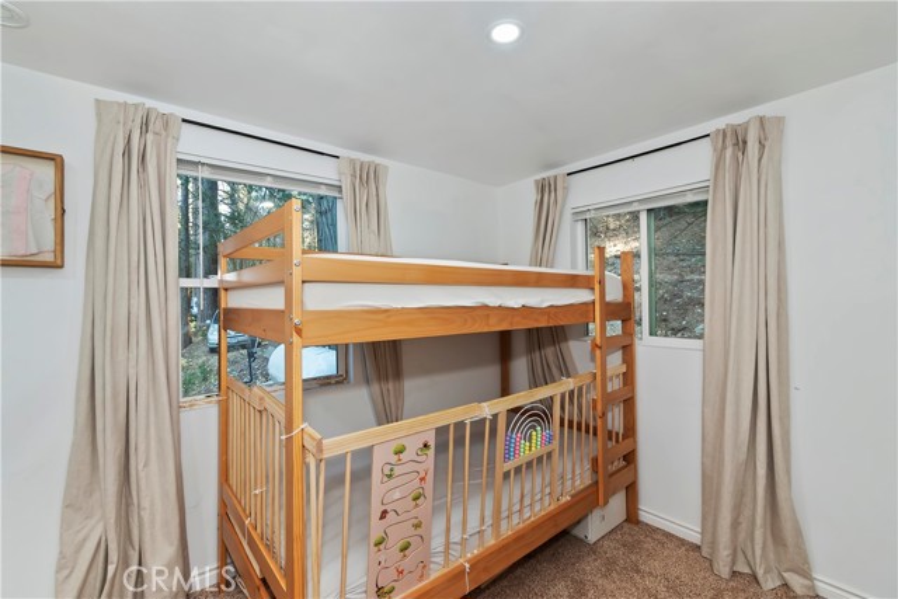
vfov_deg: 77.4
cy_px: 300
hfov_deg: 100.4
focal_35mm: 15
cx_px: 449
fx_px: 374
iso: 400
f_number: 8
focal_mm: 10
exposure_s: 1/30
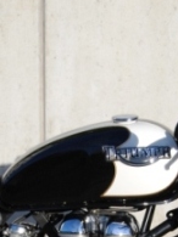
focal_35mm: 203
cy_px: 260
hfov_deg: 7.3
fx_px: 1393
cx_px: 49
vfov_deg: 9.7
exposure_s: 1/800
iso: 200
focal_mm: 38
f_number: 4.8
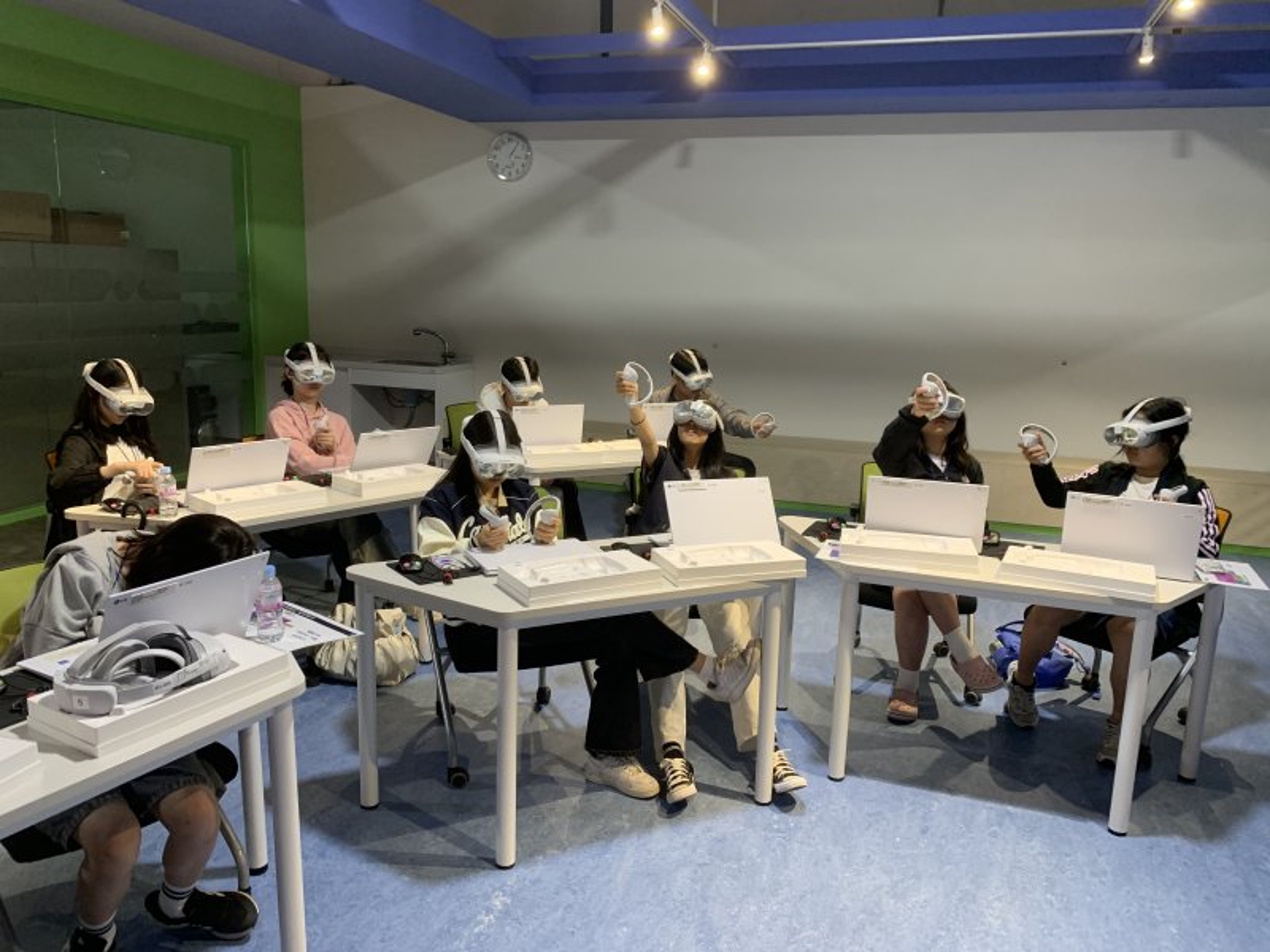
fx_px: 954
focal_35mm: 26
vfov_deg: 53.1
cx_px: 635
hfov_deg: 67.3
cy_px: 476
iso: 160
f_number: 1.8
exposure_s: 1/60
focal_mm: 4.25
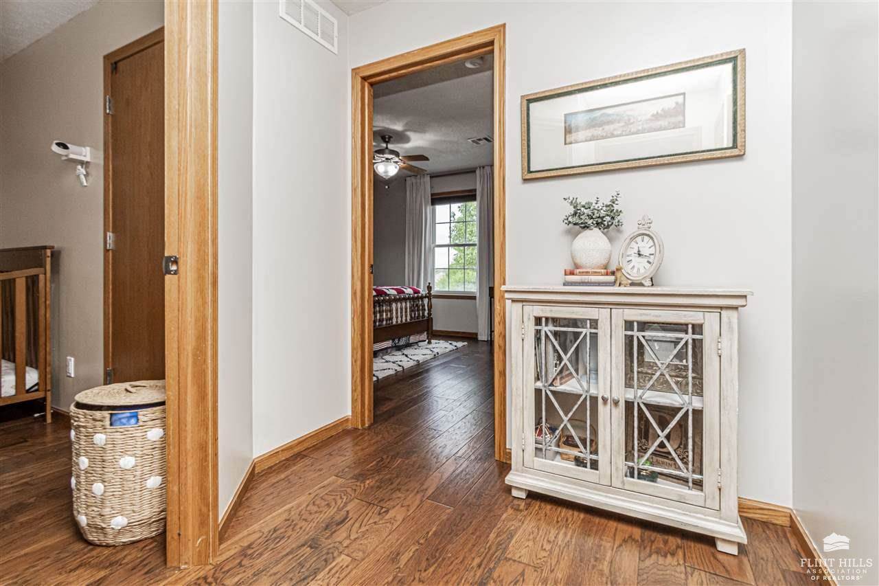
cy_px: 293
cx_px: 440
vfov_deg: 77.3
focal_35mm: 15
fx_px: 366
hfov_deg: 100.4
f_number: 10
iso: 800
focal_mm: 10
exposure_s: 1/60
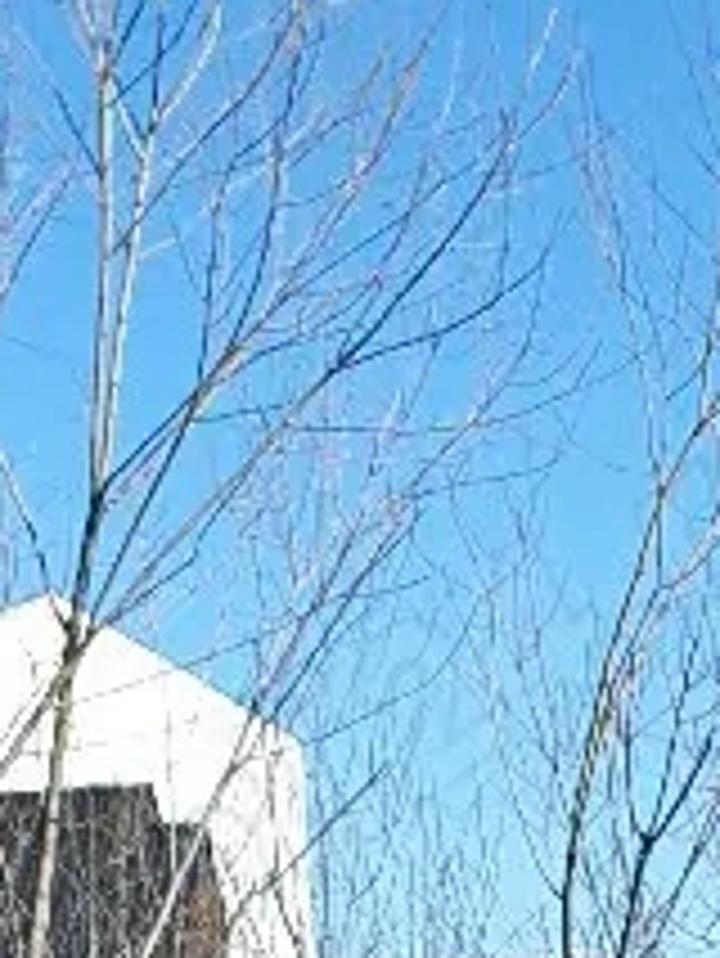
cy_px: 2107
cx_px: 666
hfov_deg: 9.1
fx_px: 4516
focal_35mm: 163
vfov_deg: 10.7
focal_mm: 4.32
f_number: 1.5
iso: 50
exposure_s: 1/5000
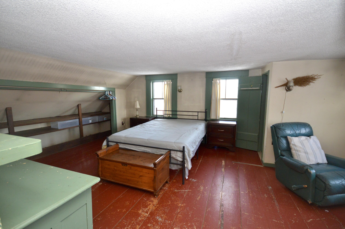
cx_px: 172
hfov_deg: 100.4
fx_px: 144
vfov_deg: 77.2
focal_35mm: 15
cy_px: 114
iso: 900
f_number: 4
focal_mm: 10
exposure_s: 1/60
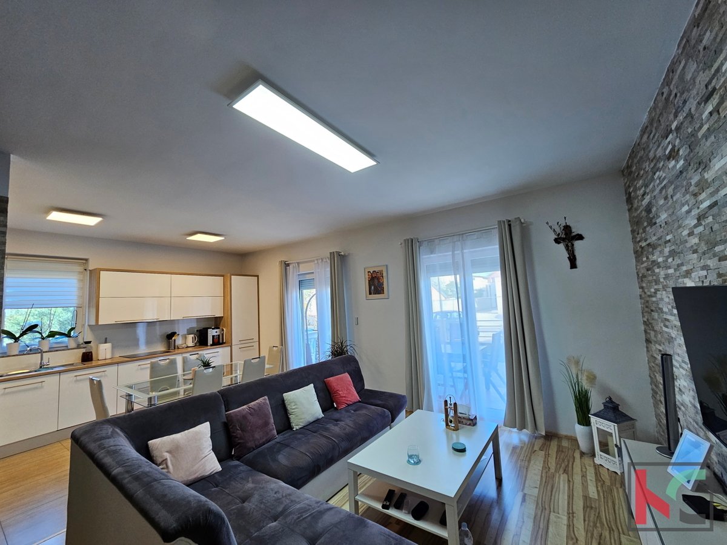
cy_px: 272
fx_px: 273
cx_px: 364
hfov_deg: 106.2
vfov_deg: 89.9
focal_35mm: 13
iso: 160
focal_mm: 2.2
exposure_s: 1/71
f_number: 2.2
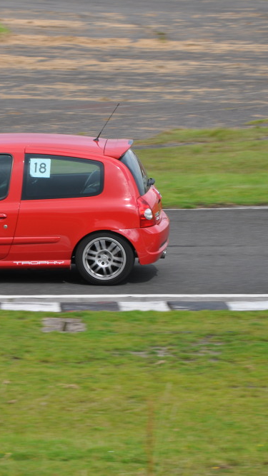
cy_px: 235
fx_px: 3195
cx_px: 16
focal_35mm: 253
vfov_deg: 8.5
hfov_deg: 4.8
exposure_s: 1/320
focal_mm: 105
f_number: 9
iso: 200
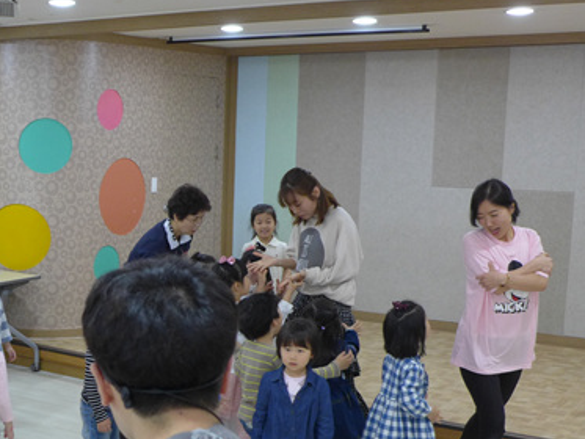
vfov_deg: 24.3
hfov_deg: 31.1
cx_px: 88
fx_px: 1014
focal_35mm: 60
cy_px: 292
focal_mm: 6.9
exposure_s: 1/125
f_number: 1.6
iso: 250
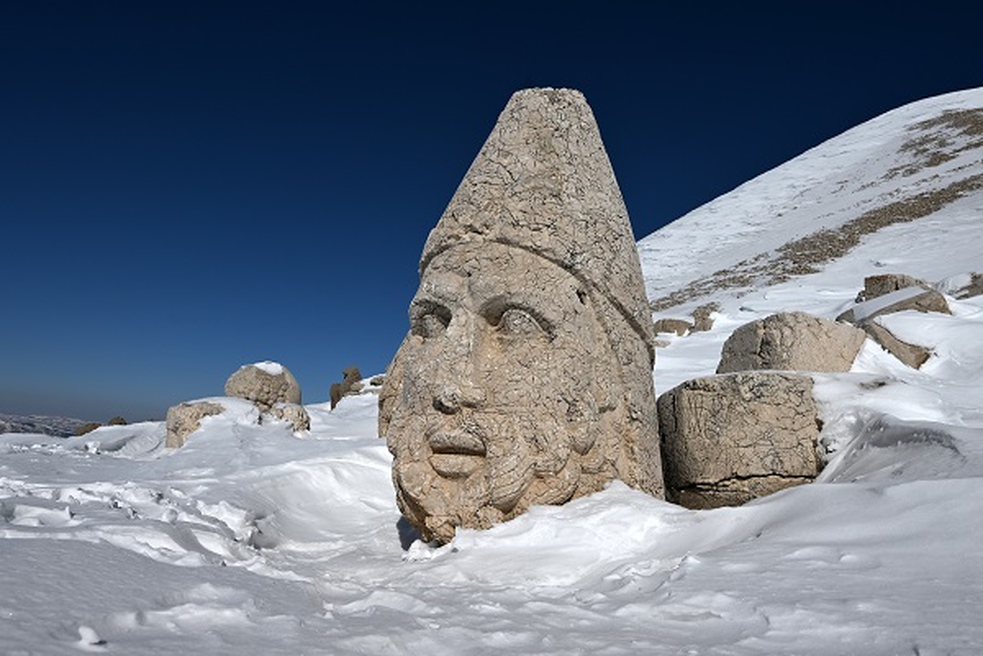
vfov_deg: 58.3
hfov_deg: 79.9
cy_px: 328
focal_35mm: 22
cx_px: 492
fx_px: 587
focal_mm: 21.5
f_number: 8
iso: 200
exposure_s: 1/4000
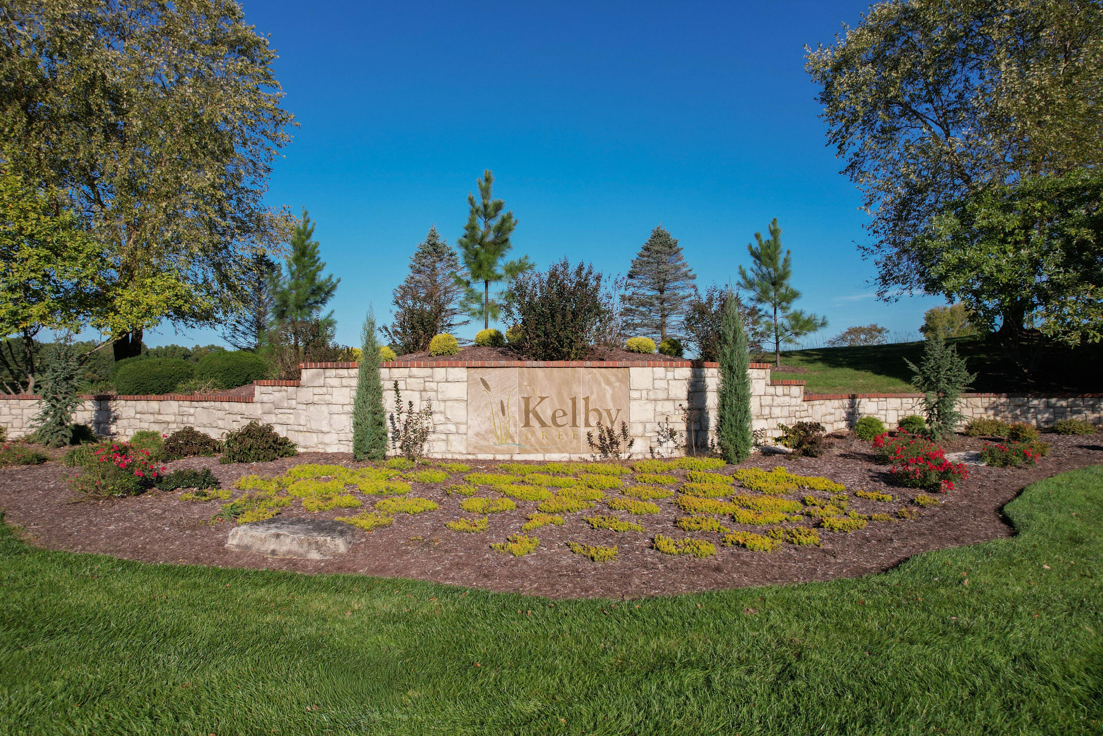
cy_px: 368
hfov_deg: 78.6
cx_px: 552
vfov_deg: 57.2
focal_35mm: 22
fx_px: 674
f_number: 2.8
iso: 120
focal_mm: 8.38
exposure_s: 1/500
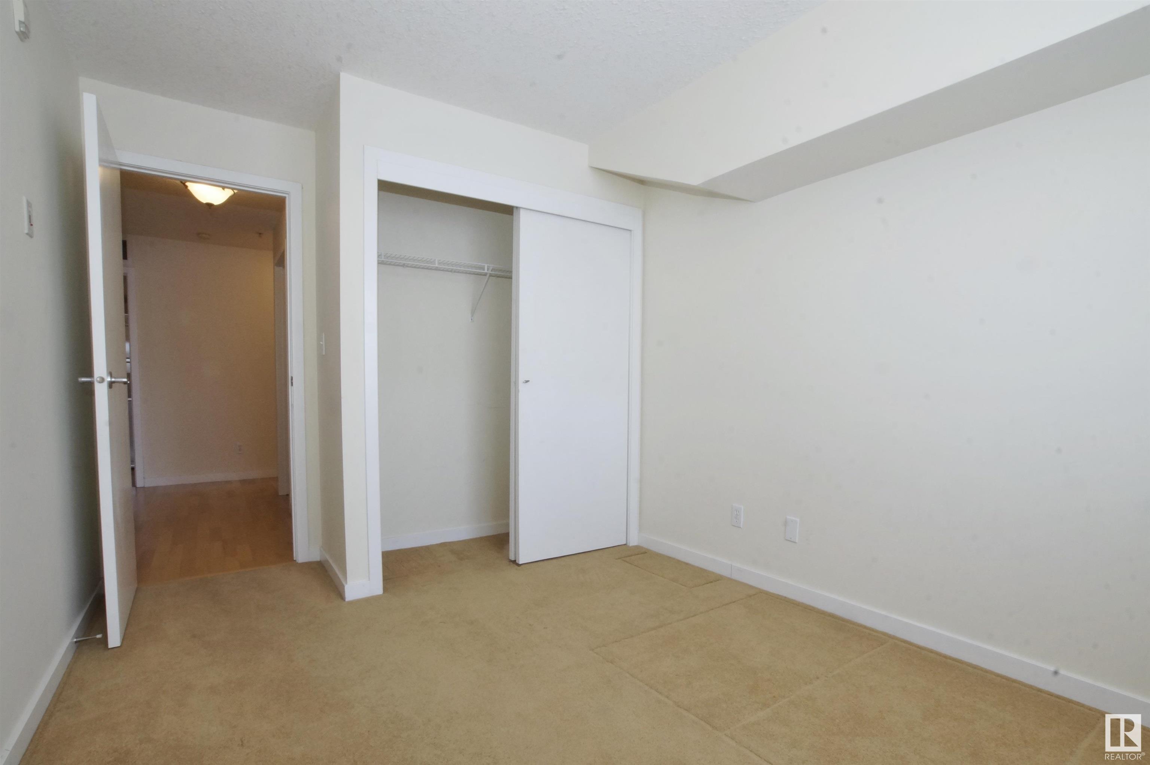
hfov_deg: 95.0
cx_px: 575
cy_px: 382
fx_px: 527
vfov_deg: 72.0
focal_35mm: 16
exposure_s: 1/8
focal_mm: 11
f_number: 22
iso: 800
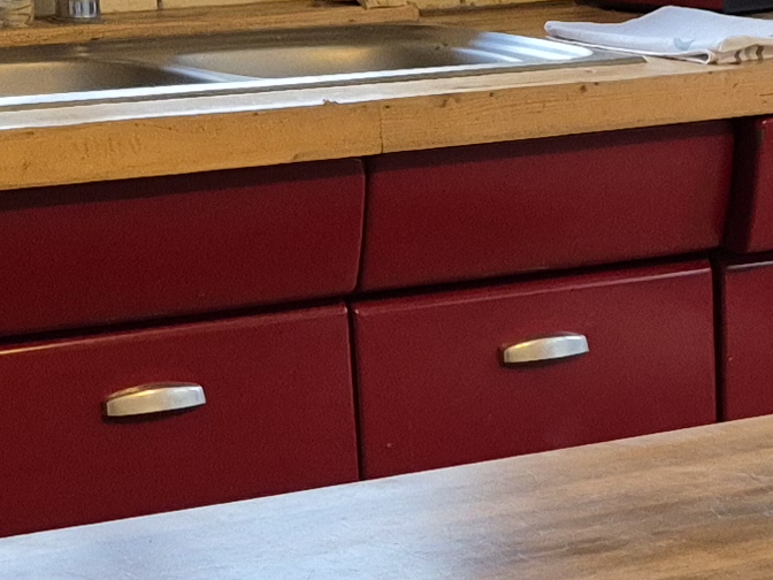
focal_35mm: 137
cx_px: 816
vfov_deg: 10.6
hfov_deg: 14.1
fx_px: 3059
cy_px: 724
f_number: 1.8
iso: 250
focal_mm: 5.4
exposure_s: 1/100
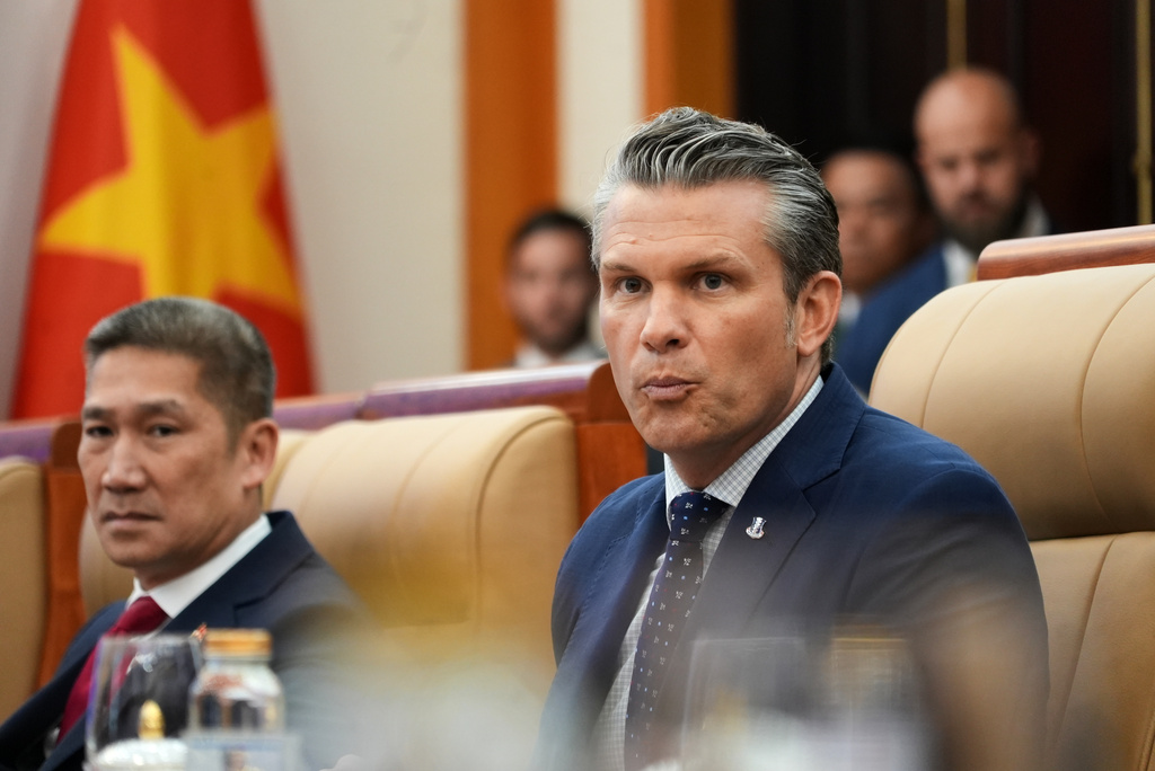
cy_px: 386
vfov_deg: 5.7
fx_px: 7704
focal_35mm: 240
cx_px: 578
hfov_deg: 8.6
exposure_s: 1/250
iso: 4000
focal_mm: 240
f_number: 6.3
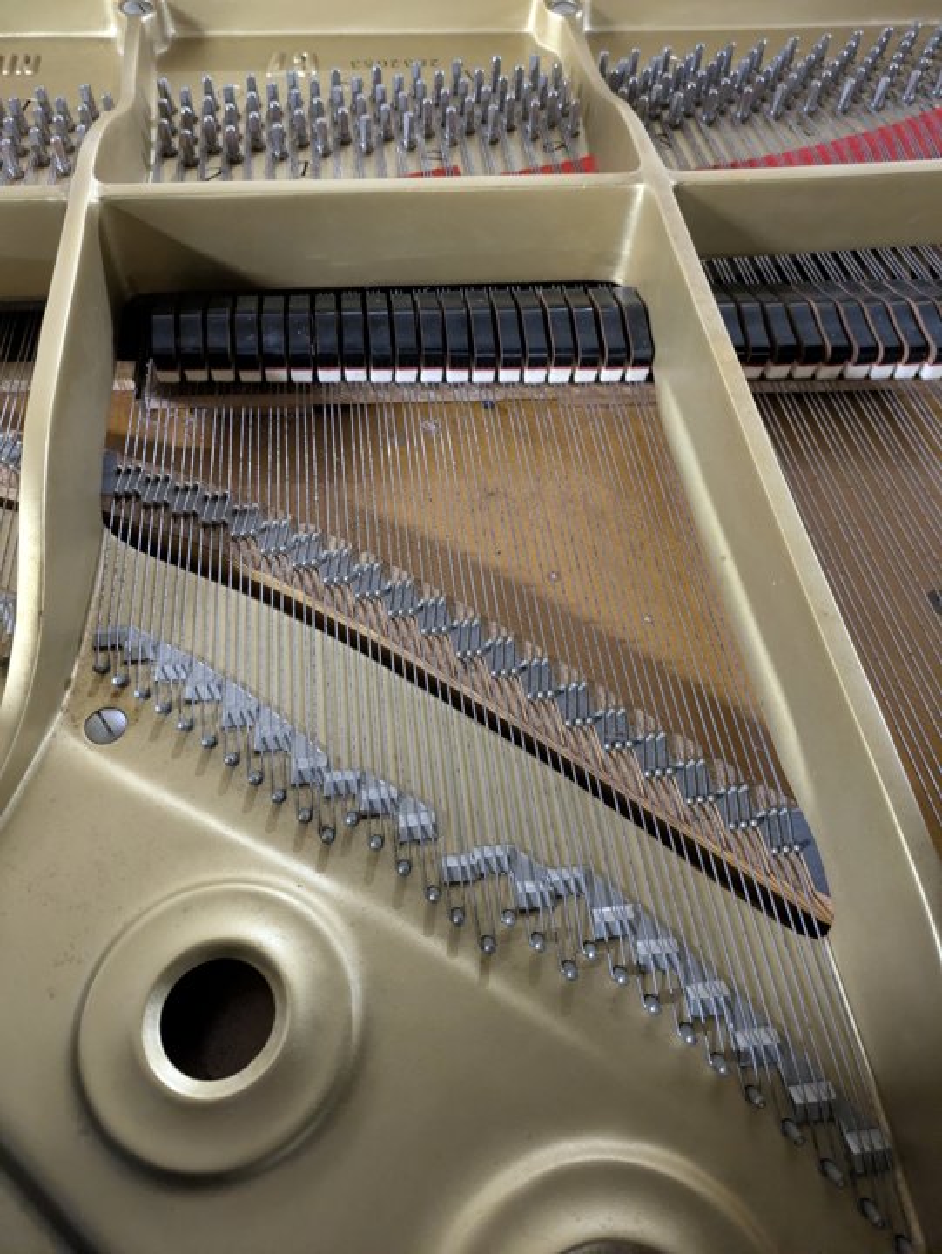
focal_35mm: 25
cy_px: 627
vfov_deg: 69.4
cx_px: 471
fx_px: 906
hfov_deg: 54.9
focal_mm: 5.43
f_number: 1.89
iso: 1115
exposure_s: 1/20
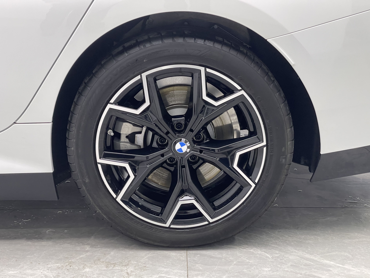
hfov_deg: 30.3
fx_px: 684
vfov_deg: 22.9
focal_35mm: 64
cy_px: 139
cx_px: 185
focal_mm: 7.5
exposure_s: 1/99
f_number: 2.2
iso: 160
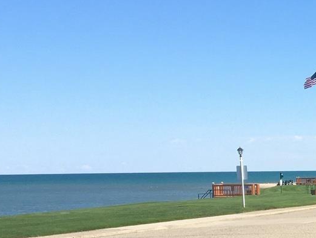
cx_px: 546
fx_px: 1041
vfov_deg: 12.8
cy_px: 259
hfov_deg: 15.2
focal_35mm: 114
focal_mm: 4.15
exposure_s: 1/1166
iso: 25
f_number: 2.2
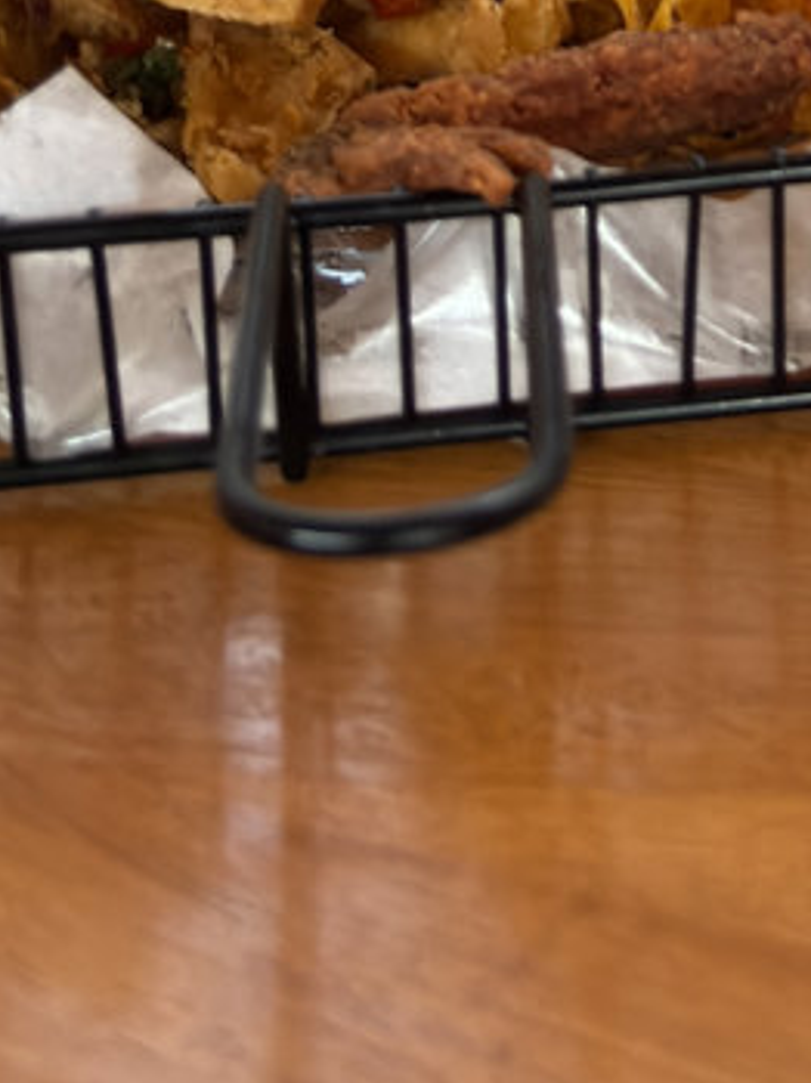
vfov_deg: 13.9
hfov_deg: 12.0
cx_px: 1133
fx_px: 3722
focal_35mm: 119
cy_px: -1117
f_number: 1.6
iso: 40
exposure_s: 1/120
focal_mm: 5.96
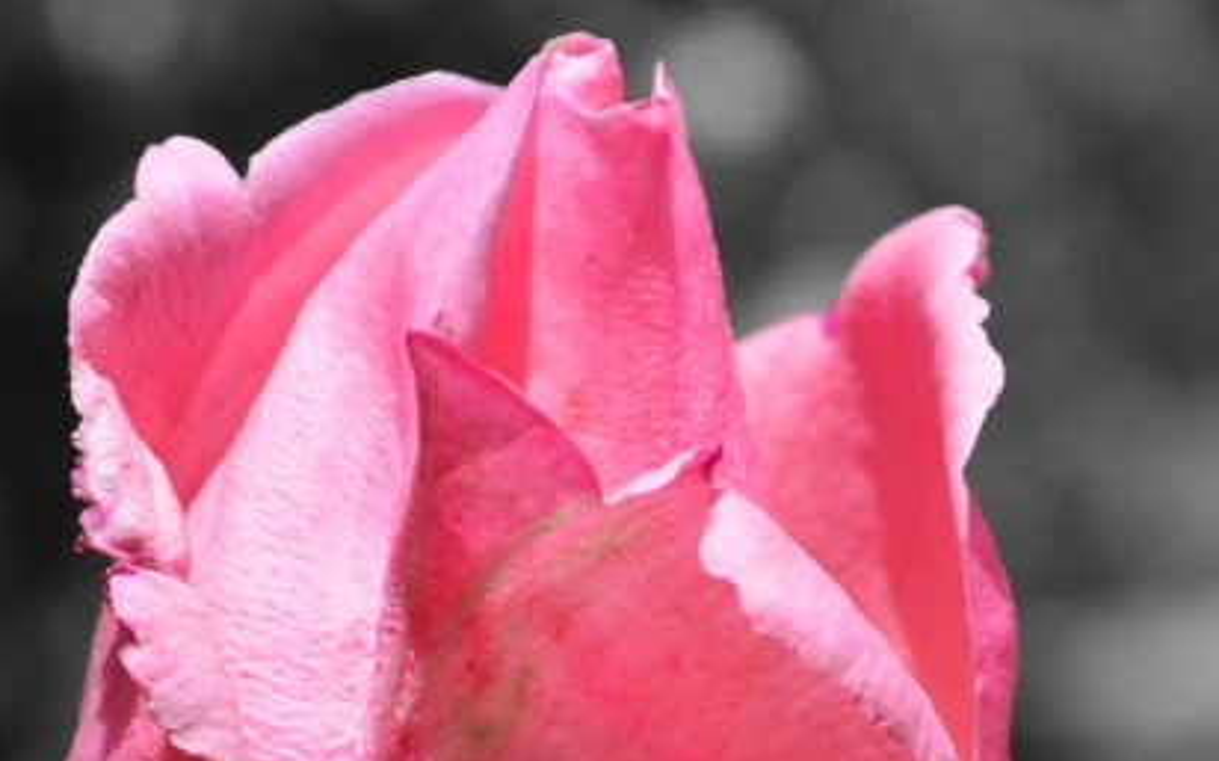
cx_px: 509
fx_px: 6043
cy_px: 782
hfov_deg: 11.5
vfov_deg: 7.2
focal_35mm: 182
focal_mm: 48
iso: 100
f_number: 8
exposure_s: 1/500
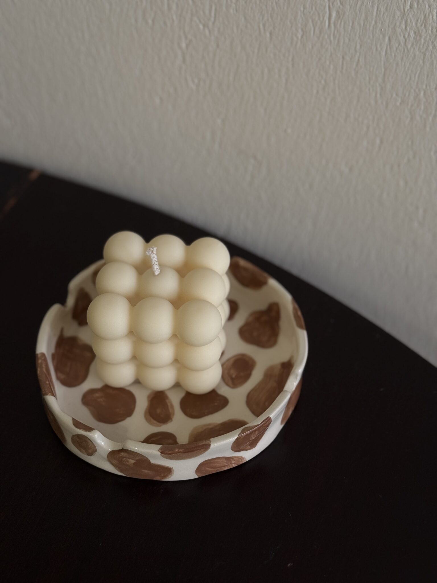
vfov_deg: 39.7
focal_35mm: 48
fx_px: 808
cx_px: 218
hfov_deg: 30.3
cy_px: 292
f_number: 1.78
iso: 80
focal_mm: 6.76
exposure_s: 1/100
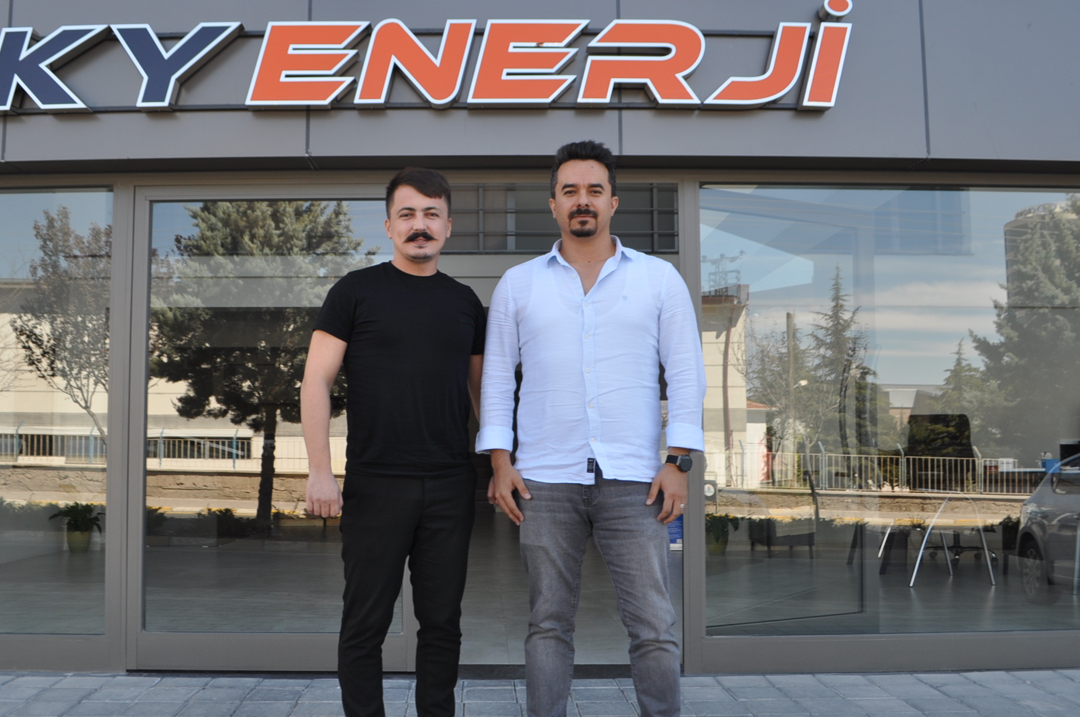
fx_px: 989
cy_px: 365
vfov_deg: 39.9
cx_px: 477
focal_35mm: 33
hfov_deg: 57.1
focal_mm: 18
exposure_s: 1/160
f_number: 6.3
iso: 200
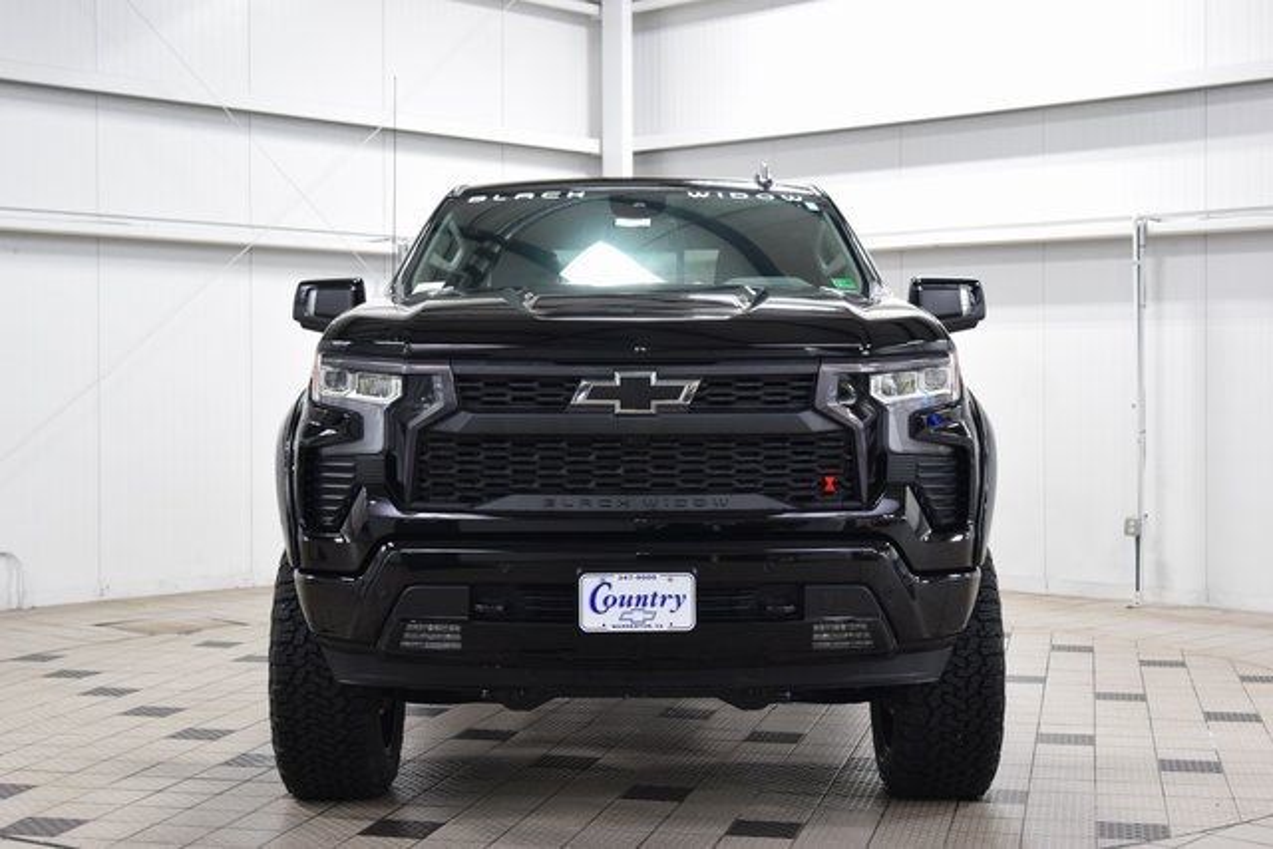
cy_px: 424
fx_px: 1910
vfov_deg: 25.1
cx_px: 636
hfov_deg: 36.9
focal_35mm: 54
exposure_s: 1/60
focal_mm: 36
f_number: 4.5
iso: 1600
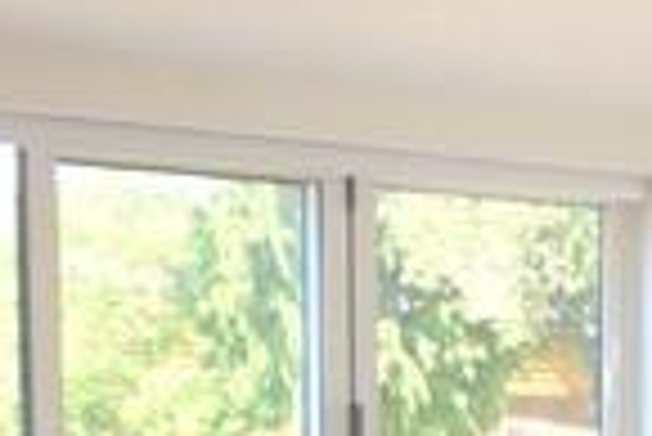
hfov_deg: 13.8
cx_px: 1560
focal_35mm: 106
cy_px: 614
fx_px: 1922
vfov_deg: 12.4
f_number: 5.6
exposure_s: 1/125
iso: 450
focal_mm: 10
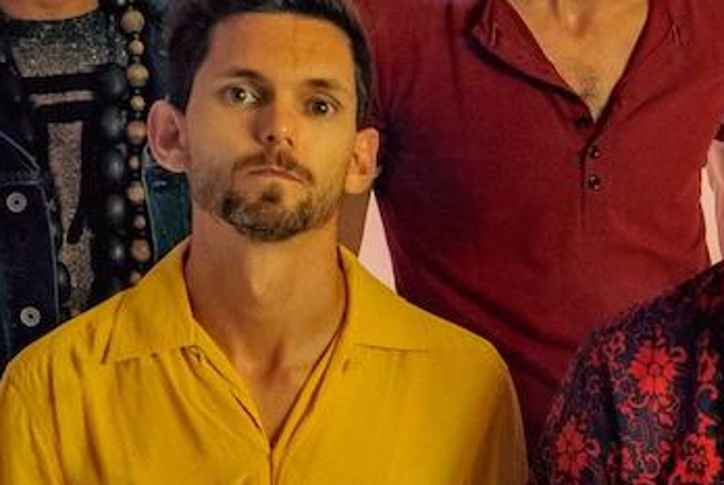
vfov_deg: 8.1
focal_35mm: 169
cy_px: 331
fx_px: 3403
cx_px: 845
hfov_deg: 11.9
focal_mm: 49
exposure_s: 1/200
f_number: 16
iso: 125
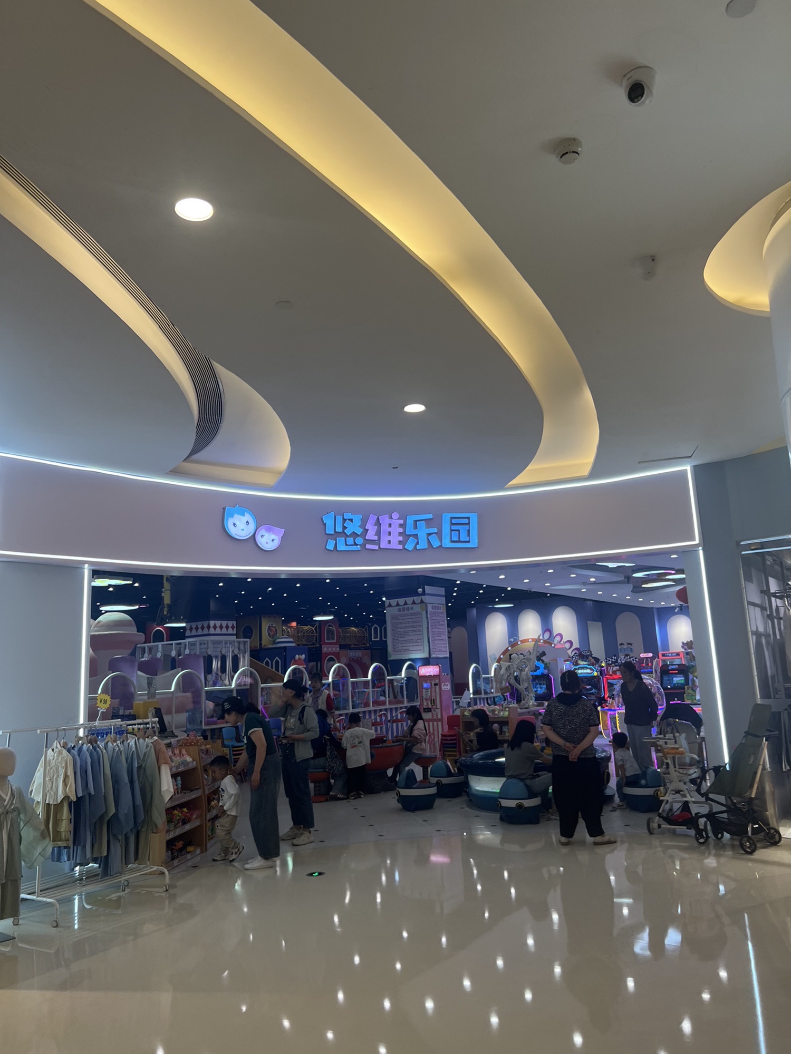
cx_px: 396
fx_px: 792
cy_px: 527
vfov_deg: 67.3
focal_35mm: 26
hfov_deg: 53.1
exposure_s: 1/172
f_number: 1.5
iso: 50
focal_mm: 5.7
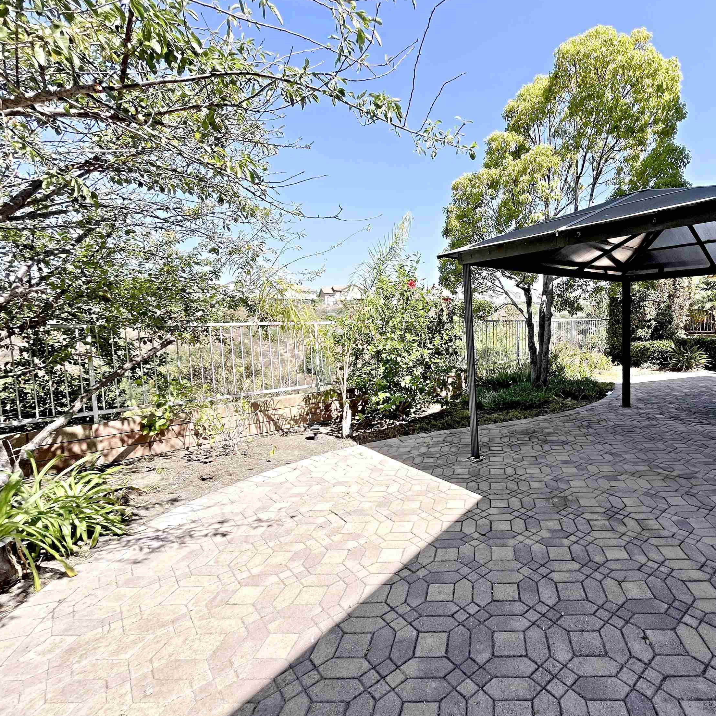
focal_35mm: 16
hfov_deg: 83.9
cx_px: 487
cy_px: 362
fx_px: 374
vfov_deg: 87.4
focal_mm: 1.54
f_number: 2.4
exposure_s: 1/421
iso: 32
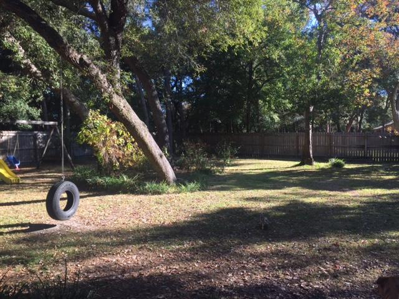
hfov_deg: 61.7
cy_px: 150
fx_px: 334
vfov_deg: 48.2
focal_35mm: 29
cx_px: 200
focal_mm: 4.15
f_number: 2.2
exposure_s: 1/304
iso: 32
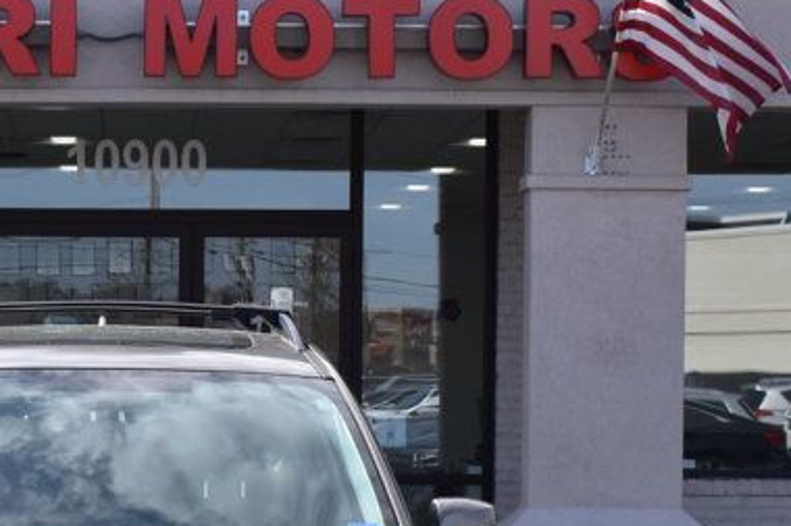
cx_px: 131
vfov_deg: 11.5
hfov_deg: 17.3
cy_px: 528
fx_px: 2577
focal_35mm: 117
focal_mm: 29
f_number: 11
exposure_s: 1/400
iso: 400
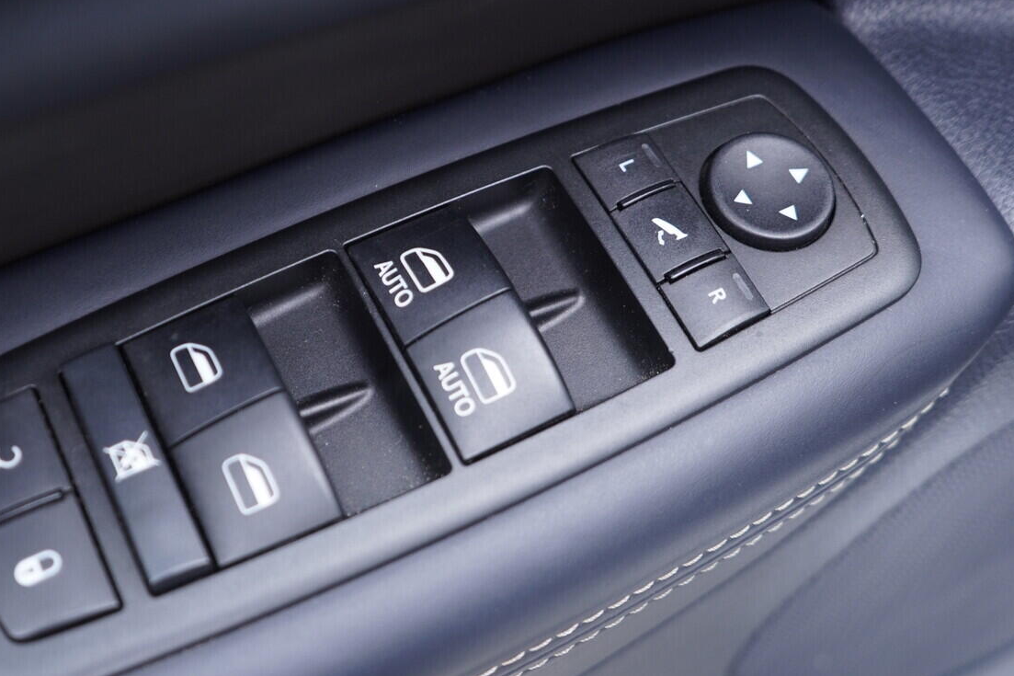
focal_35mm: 47
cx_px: 406
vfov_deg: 28.6
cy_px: 283
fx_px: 1324
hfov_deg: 41.7
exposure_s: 1/40
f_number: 2.8
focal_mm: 24
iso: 320
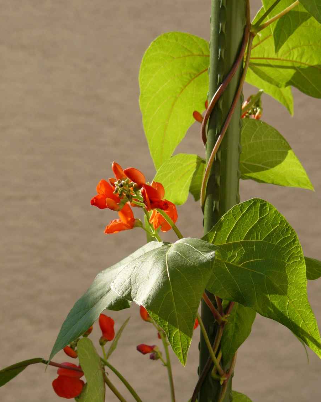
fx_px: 1924
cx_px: 180
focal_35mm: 162
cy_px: 205
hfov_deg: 9.5
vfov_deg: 11.9
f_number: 3.6
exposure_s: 1/500
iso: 100
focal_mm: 21.6
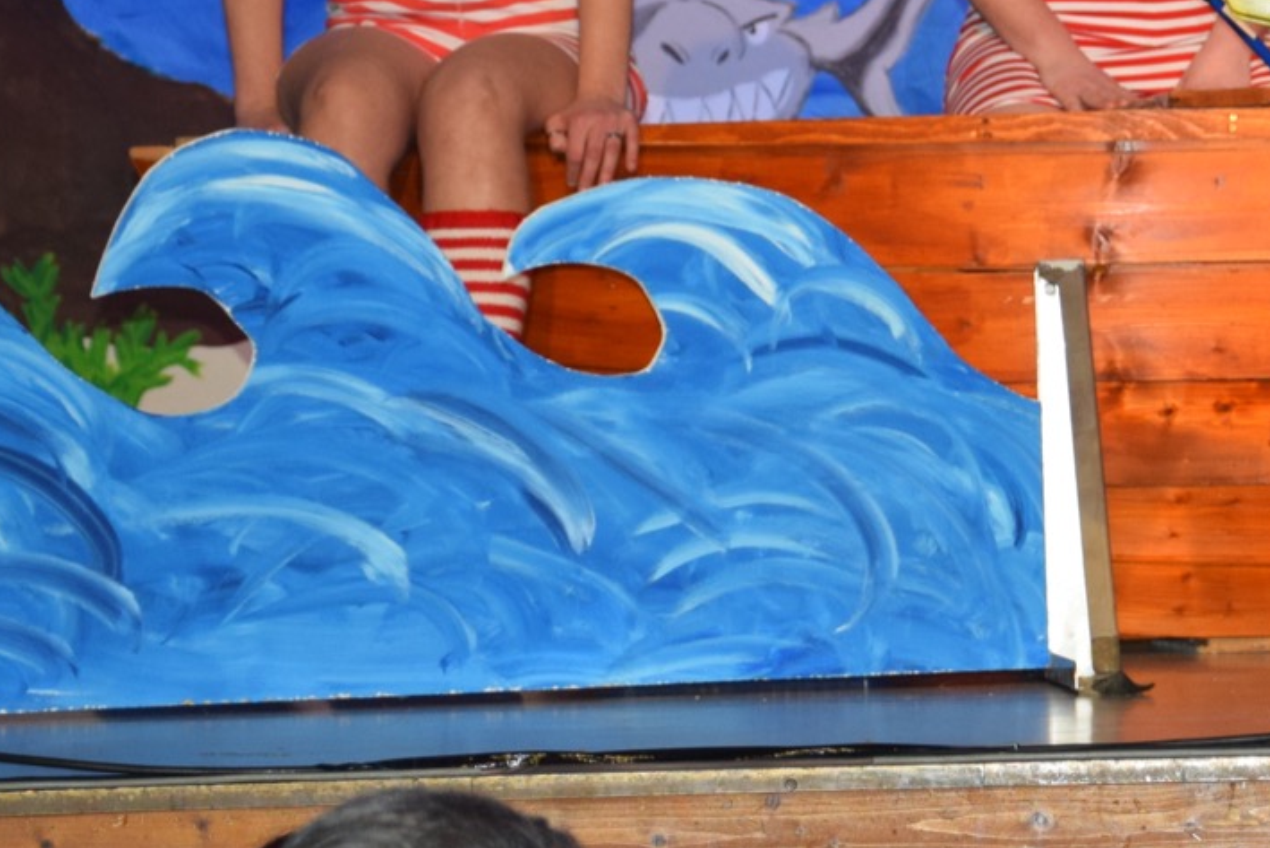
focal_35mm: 220
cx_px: 1598
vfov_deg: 6.2
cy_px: 100
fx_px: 7762
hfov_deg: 9.2
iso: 800
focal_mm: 52
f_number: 5
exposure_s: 1/60
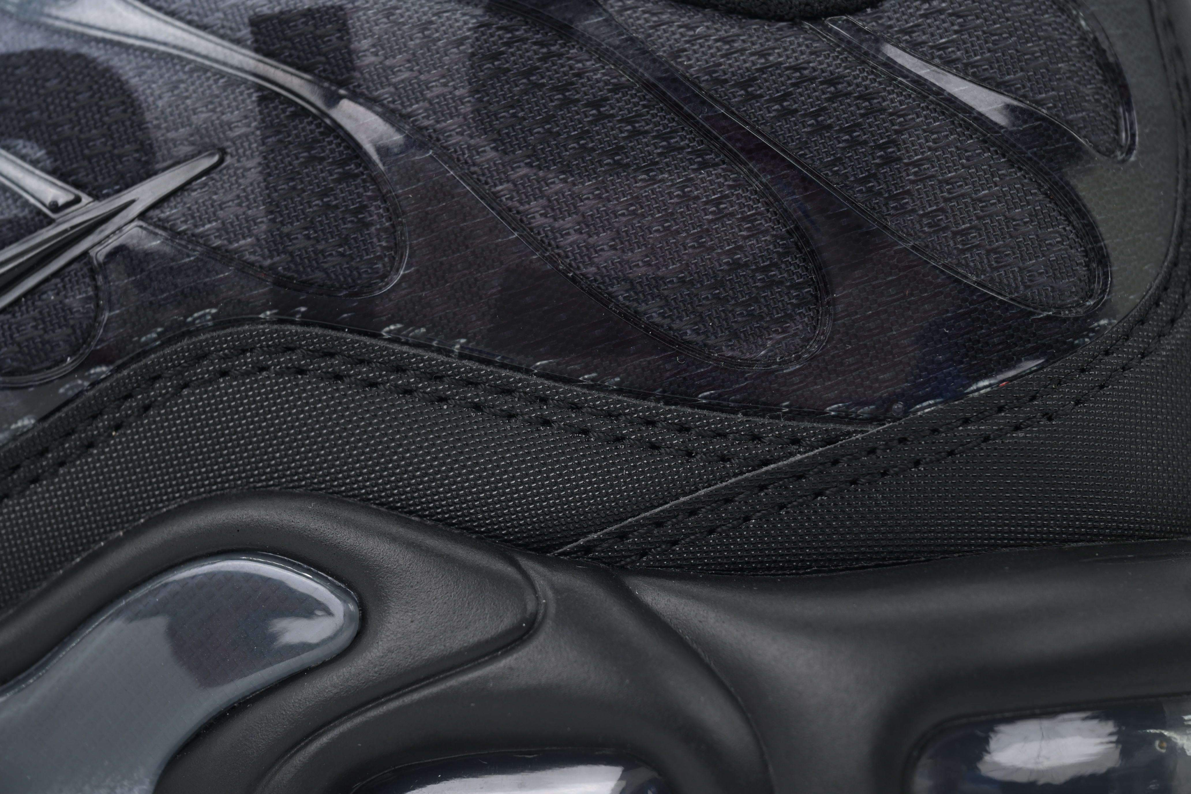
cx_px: 596
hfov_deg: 19.5
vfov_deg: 13.0
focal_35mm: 105
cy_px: 397
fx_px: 3473
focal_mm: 105
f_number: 9
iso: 400
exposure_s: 1/100
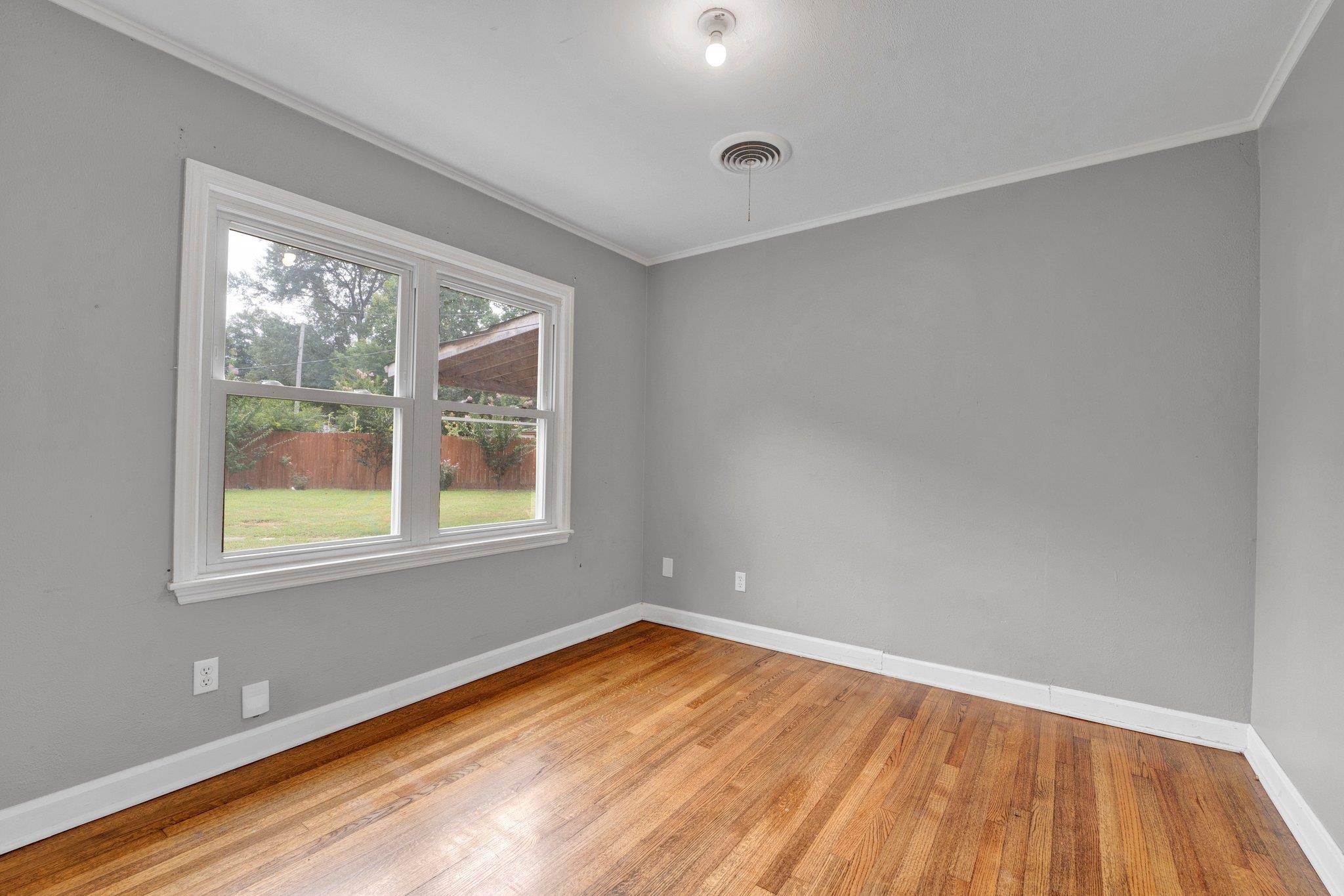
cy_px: 448
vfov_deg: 76.9
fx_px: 564
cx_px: 672
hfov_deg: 100.0
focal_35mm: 15
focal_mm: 15.1
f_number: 8
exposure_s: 1/80
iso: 1000
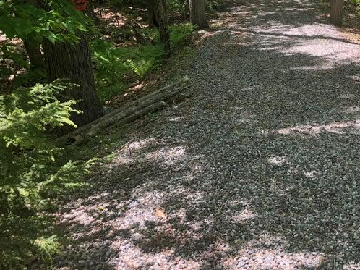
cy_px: 101
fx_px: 499
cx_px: 281
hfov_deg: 38.4
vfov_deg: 30.1
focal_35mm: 48
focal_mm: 3.99
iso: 20
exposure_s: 1/271
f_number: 1.8
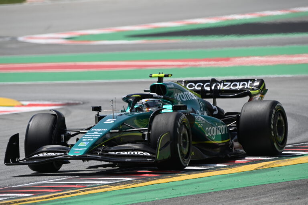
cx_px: 154
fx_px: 4791
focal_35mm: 560
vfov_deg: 2.5
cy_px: 102
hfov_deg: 3.7
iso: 400
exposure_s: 1/1600
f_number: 8
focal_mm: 560
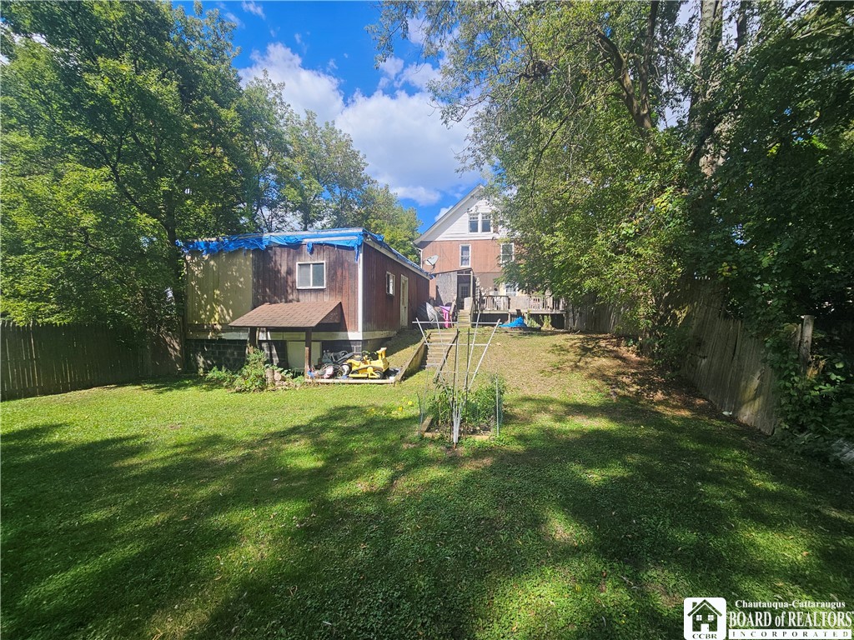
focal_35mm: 13
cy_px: 320
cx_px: 427
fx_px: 321
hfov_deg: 106.2
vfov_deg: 89.9
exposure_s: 1/1145
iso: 50
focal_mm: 2.2
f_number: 2.2
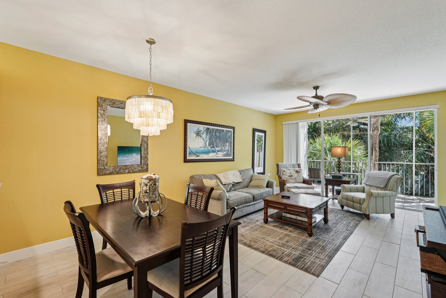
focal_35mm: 16
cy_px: 149
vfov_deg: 73.7
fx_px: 198
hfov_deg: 96.7
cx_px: 223
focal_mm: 16
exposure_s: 1/13
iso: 400
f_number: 8
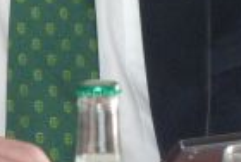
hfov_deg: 3.7
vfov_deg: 2.5
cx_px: -370
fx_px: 3683
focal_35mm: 549
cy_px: -40
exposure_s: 1/60
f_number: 7.1
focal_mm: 50
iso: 800
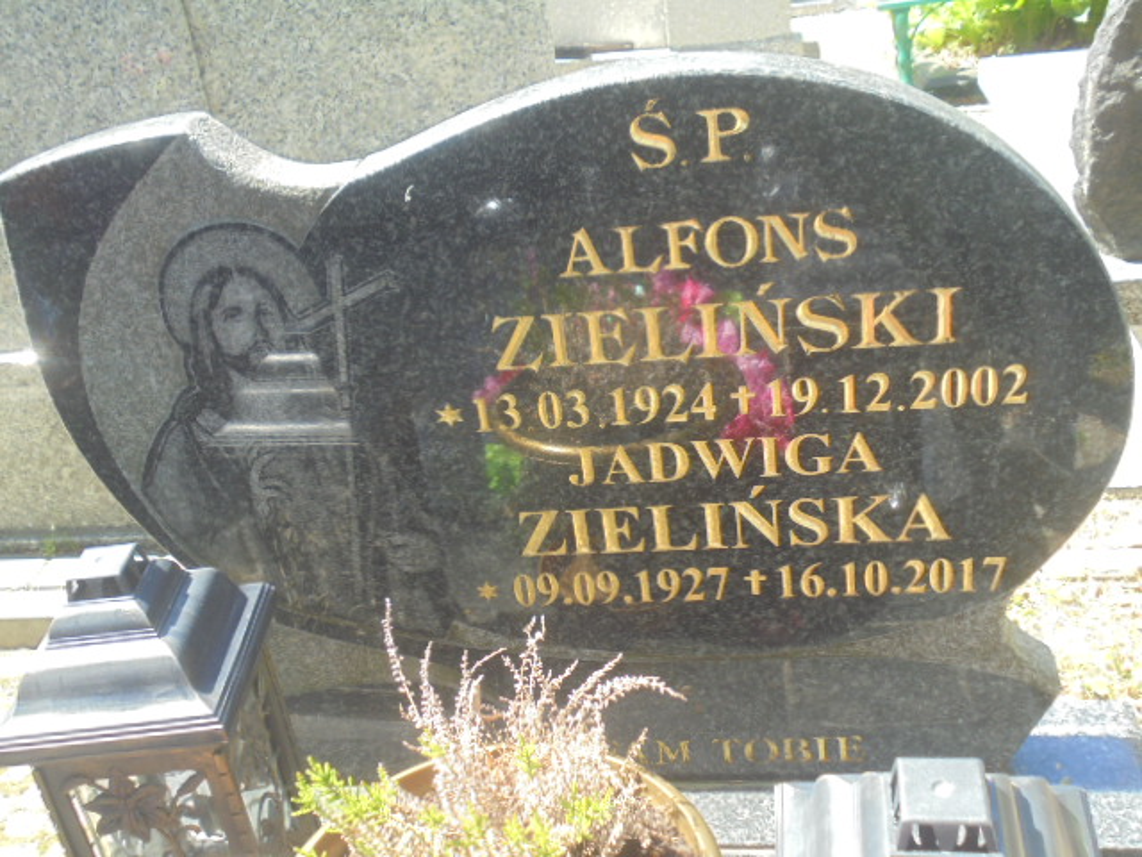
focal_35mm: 38
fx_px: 1254
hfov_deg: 49.0
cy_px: 428
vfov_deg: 37.7
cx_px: 571
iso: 100
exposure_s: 1/50
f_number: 4.2
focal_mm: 6.9
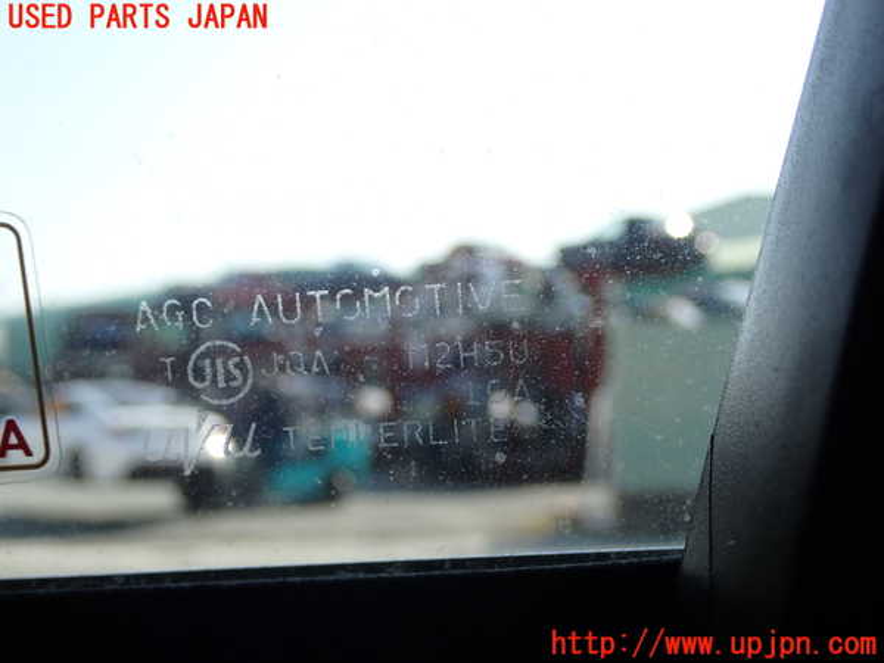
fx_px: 1583
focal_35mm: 62
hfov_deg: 31.2
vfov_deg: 23.7
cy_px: 332
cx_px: 442
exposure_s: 1/200
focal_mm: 11.09
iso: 100
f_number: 5
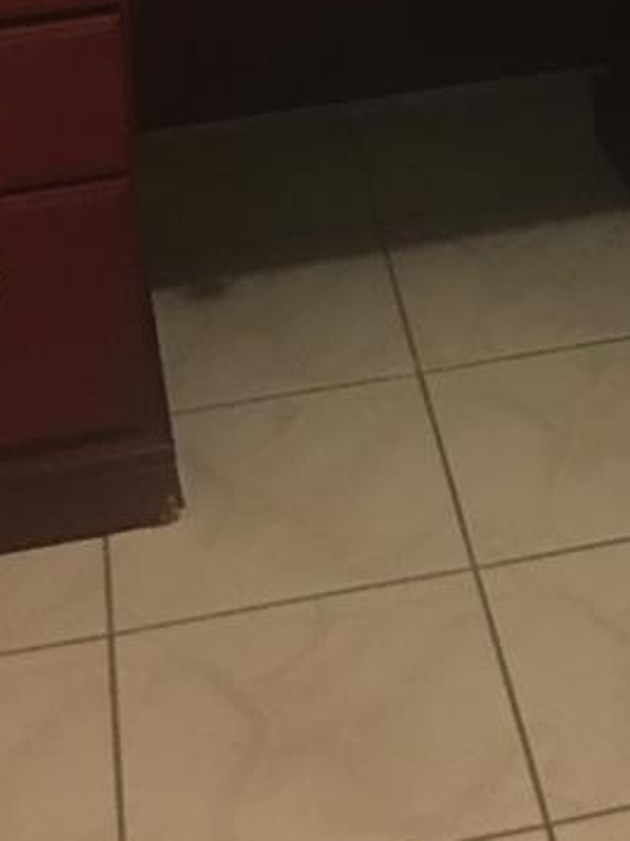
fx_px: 2380
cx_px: 656
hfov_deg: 14.8
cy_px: -509
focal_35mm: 98
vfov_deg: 17.5
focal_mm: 4.15
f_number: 2.2
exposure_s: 1/10
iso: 80
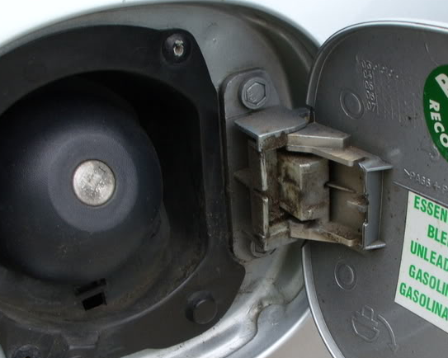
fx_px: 928
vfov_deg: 21.7
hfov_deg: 27.1
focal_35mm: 70
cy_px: 252
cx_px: 239
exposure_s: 1/114
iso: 50
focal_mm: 7.8
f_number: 5.7
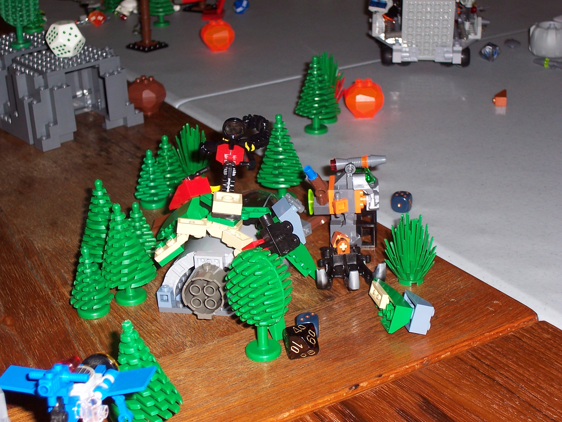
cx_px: 281
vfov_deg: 22.3
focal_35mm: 66
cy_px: 211
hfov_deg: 29.4
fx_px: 1072
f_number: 4
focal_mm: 10.8
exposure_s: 1/90
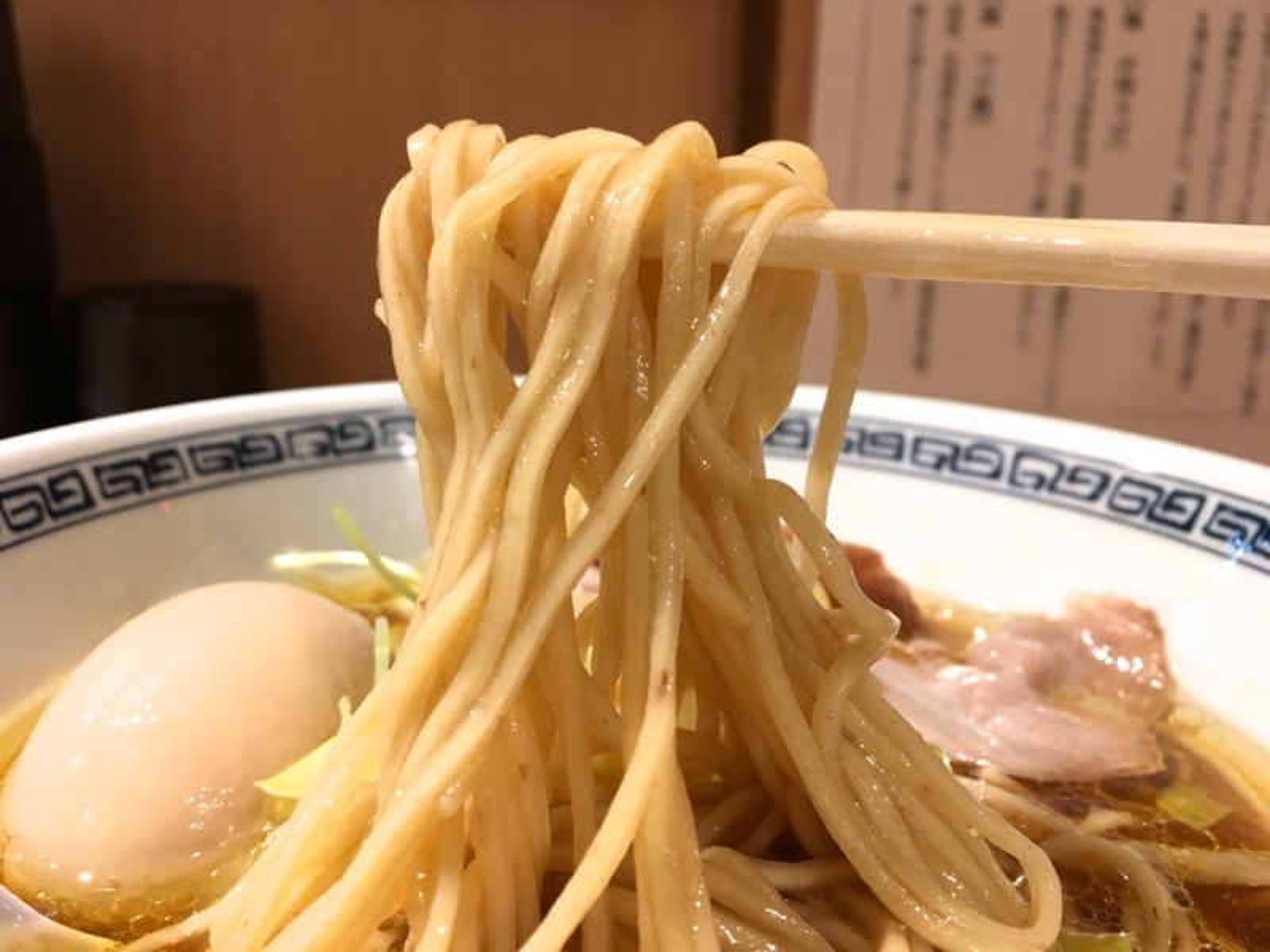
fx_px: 1064
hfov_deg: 61.7
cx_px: 635
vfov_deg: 48.2
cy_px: 476
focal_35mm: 29
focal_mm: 4.15
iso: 64
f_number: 2.2
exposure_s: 1/33
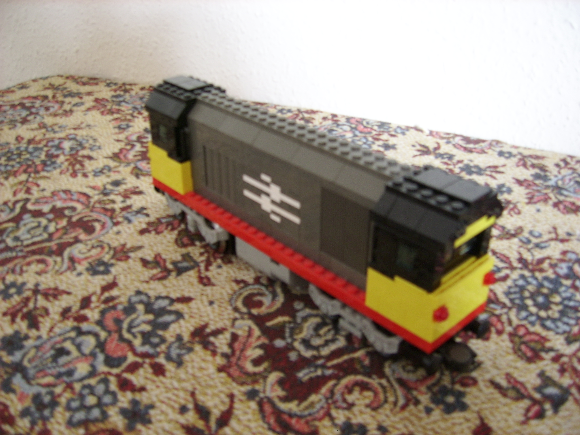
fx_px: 586
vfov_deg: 40.7
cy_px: 218
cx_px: 290
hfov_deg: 52.6
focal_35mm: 35
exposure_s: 1/4
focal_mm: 5.95
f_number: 2.8
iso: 100
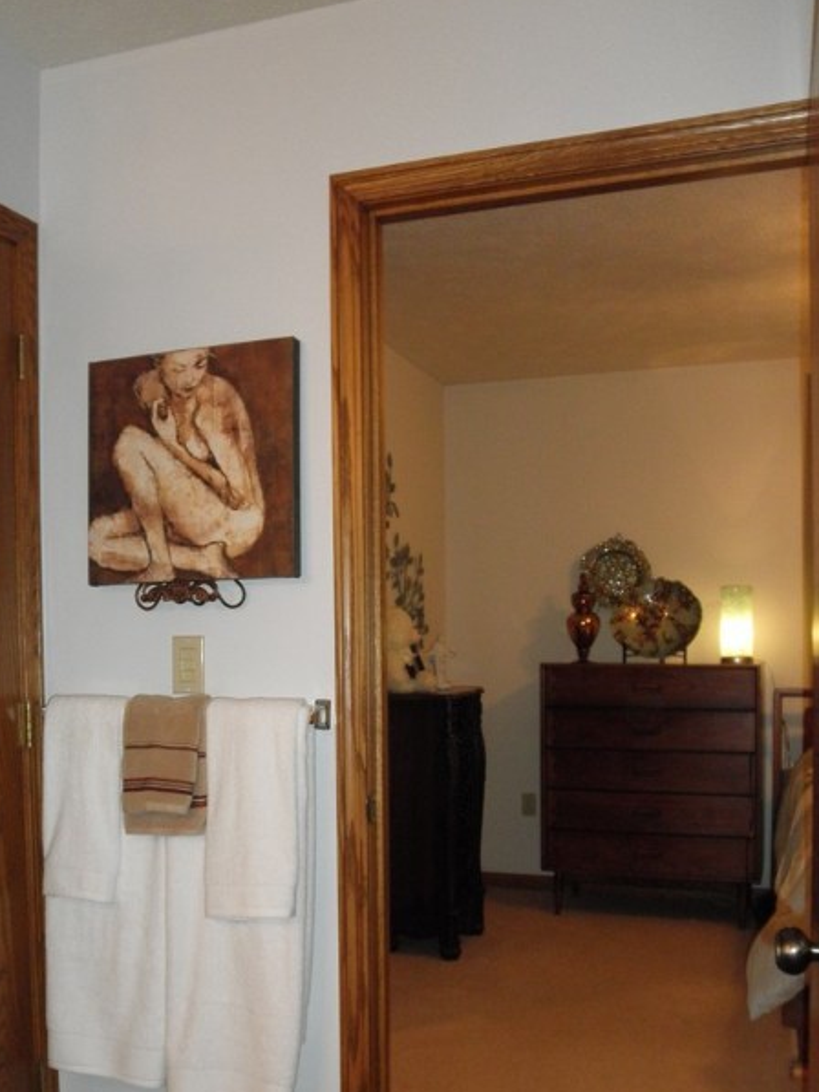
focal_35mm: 36
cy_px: 664
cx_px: 322
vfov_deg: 51.0
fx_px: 1135
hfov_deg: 39.5
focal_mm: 5
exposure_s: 1/30
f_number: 3
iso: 200
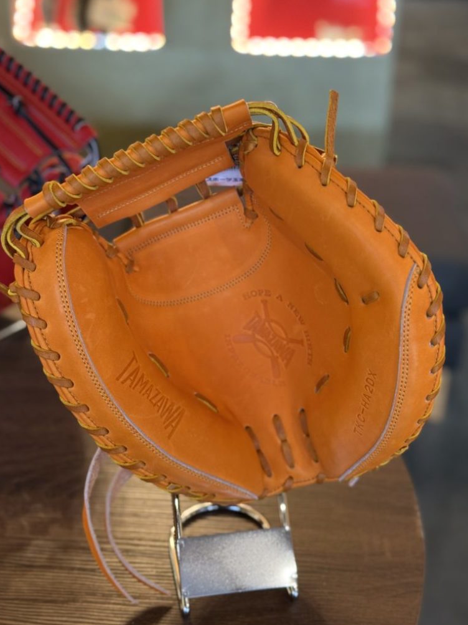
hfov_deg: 29.7
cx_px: 235
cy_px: 314
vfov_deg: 38.9
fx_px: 883
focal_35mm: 49
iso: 200
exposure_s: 1/40
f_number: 1.78
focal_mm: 6.76
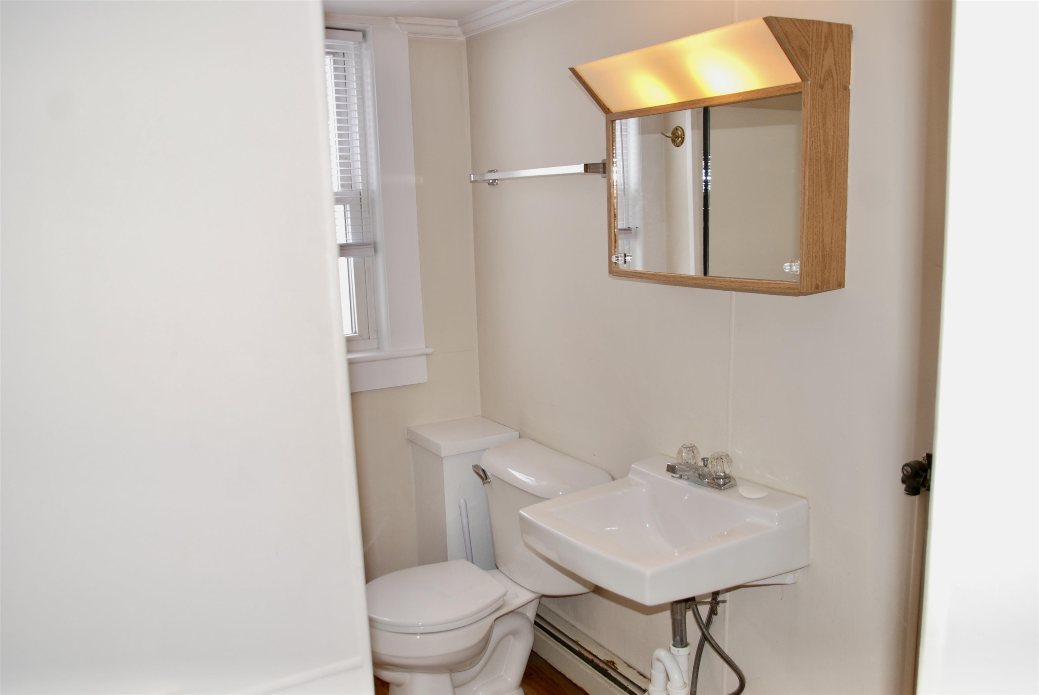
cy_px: 348
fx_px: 780
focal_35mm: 27
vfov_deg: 48.0
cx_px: 520
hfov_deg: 67.3
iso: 200
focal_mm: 18
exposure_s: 1/60
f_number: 3.5
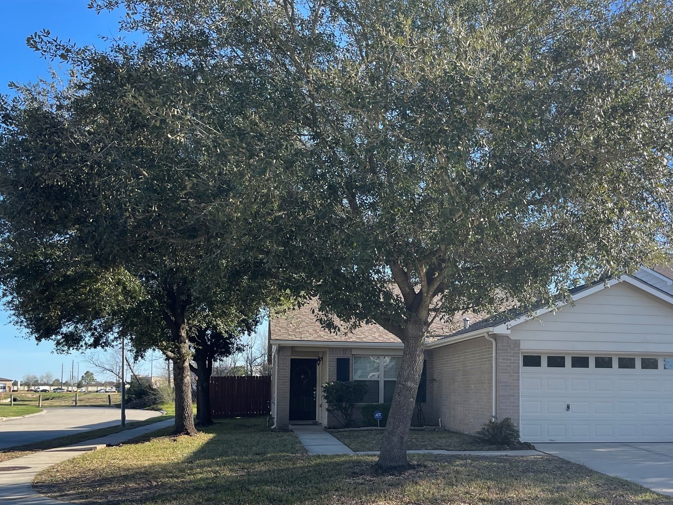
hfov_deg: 51.8
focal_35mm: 35
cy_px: 353
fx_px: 680
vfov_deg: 40.0
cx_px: 437
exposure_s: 1/1575
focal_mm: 5.1
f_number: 1.6
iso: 32
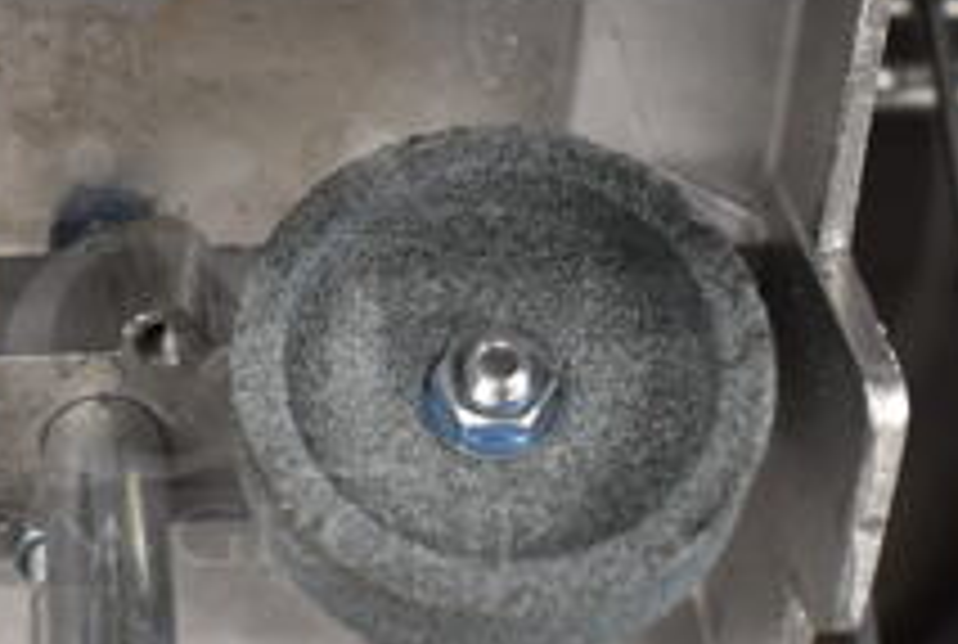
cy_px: 347
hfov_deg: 19.4
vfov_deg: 13.4
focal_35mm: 103
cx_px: 90
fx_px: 2747
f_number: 3.8
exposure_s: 1/125
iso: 2000
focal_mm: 24
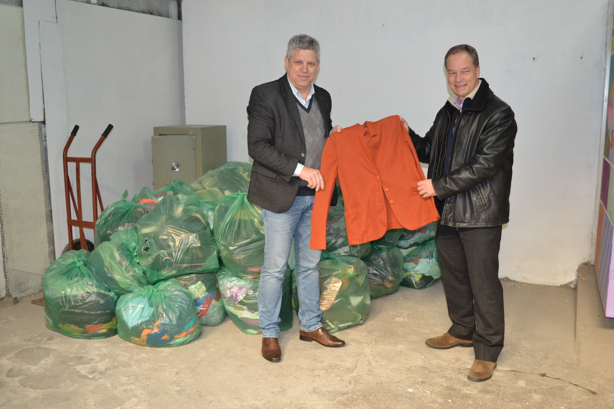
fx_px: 563
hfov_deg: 57.2
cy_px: 204
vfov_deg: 40.0
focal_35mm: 33
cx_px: 307
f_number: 4
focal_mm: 22
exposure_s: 1/60
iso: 1400
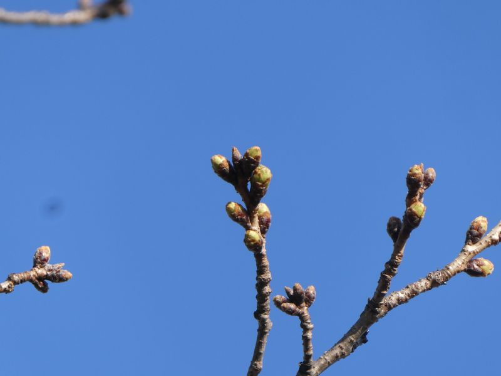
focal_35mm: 720
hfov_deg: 2.8
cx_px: 250
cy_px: 188
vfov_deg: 2.1
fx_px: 10421
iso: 80
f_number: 6.4
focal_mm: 129
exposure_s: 1/160
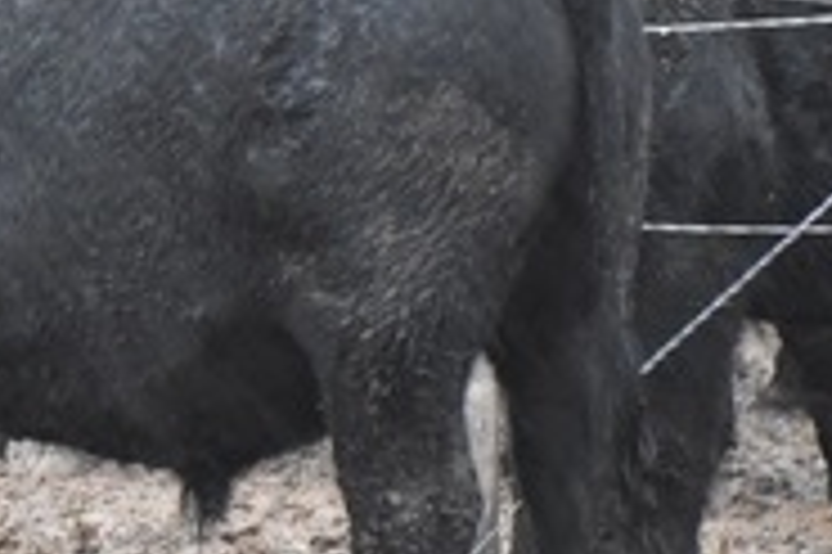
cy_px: -54
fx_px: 33688
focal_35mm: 1459
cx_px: -49
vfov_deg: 0.9
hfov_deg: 1.4
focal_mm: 300
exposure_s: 1/125
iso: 2200
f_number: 5.6
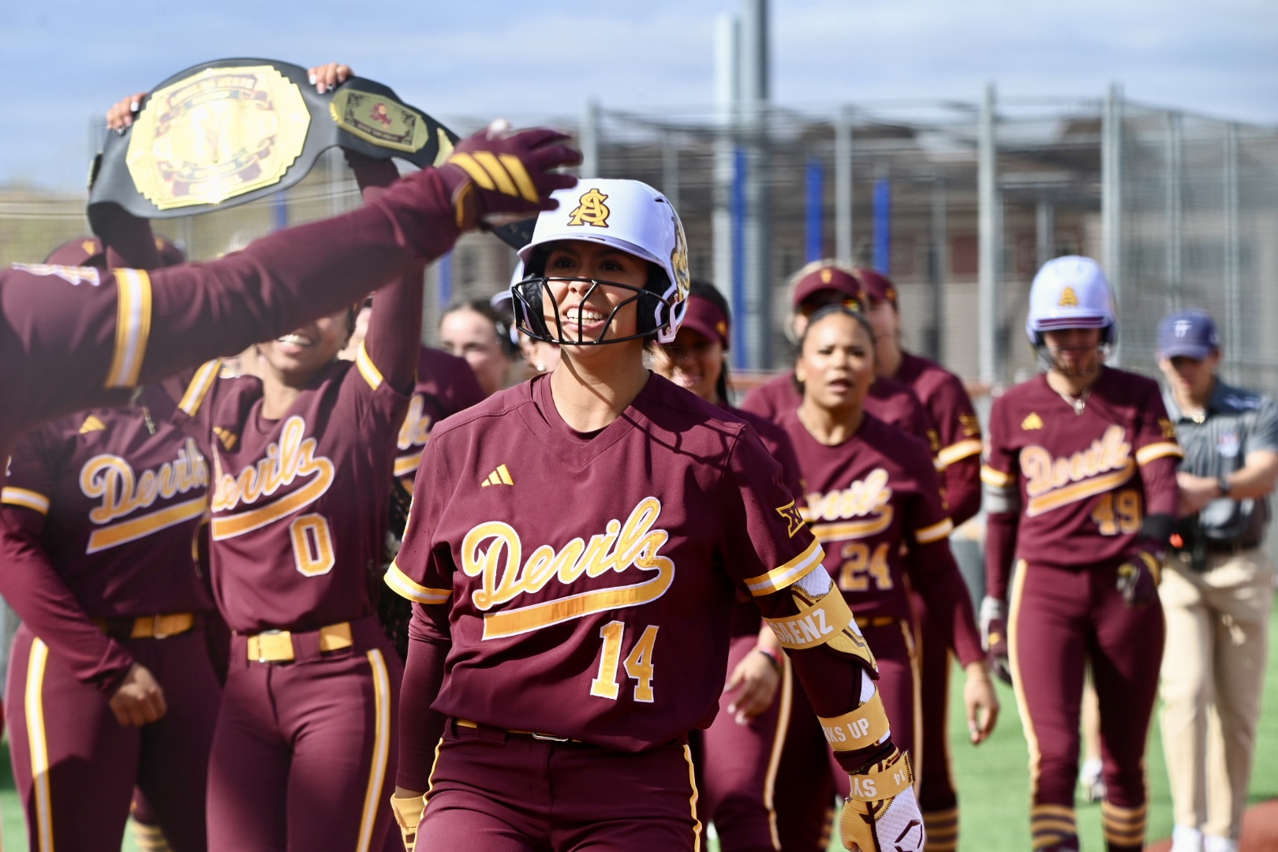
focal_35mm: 200
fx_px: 7099
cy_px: 426
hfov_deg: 10.3
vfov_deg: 6.9
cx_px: 639
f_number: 8
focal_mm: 200
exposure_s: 1/1000
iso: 400
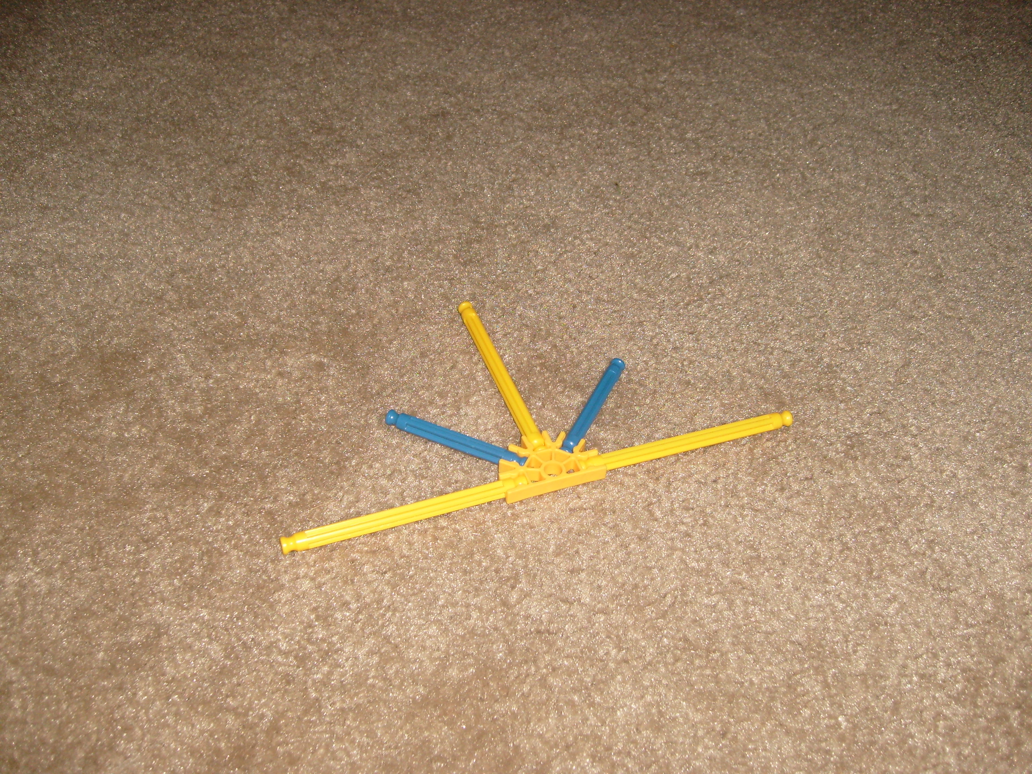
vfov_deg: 40.7
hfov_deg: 52.6
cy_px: 387
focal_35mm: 35
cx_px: 516
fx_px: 1043
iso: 100
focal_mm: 5.8
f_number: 2.8
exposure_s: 1/45
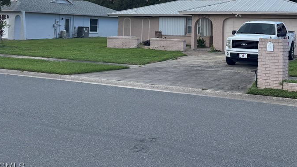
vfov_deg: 26.5
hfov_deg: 46.3
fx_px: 338
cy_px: 7
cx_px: 208
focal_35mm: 43
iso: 50
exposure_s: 1/2571
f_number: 1.6
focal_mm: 5.96
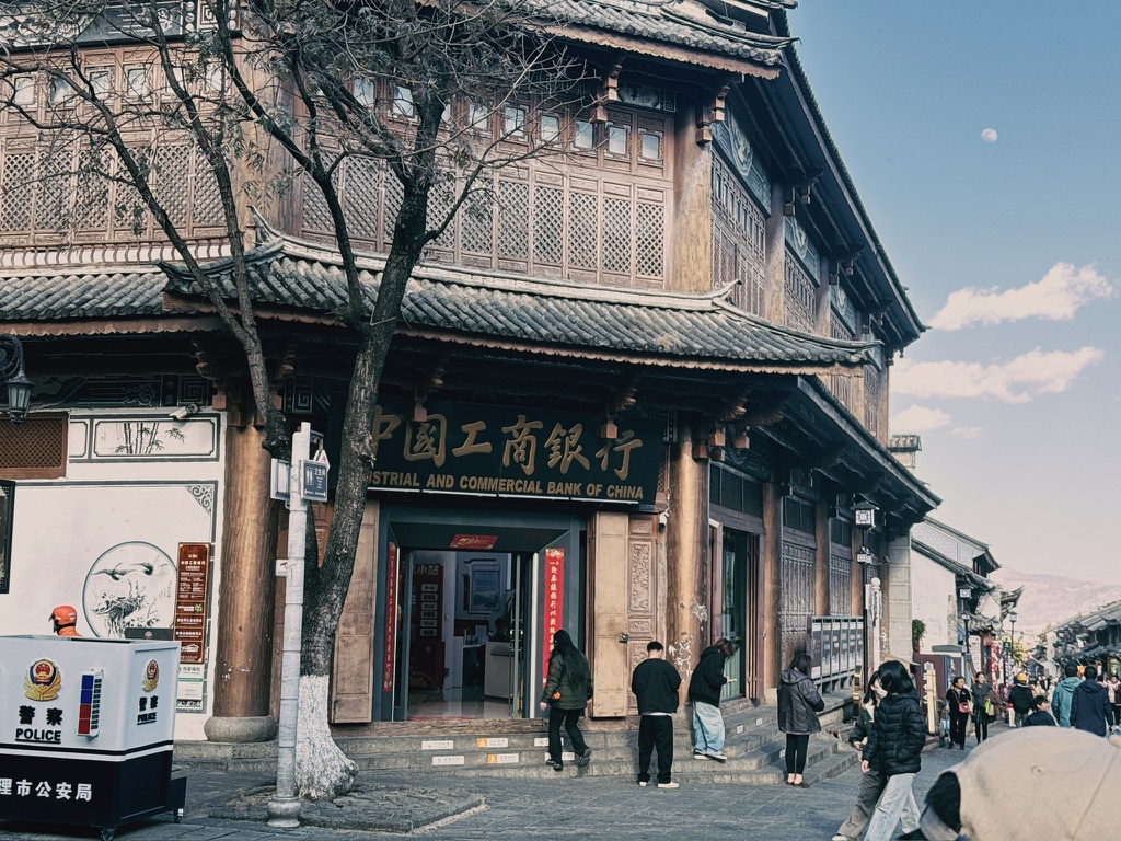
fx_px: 1554
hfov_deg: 39.7
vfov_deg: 30.3
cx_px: 560
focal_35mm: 48
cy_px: 420
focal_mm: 6.76
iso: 100
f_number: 1.78
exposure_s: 1/631
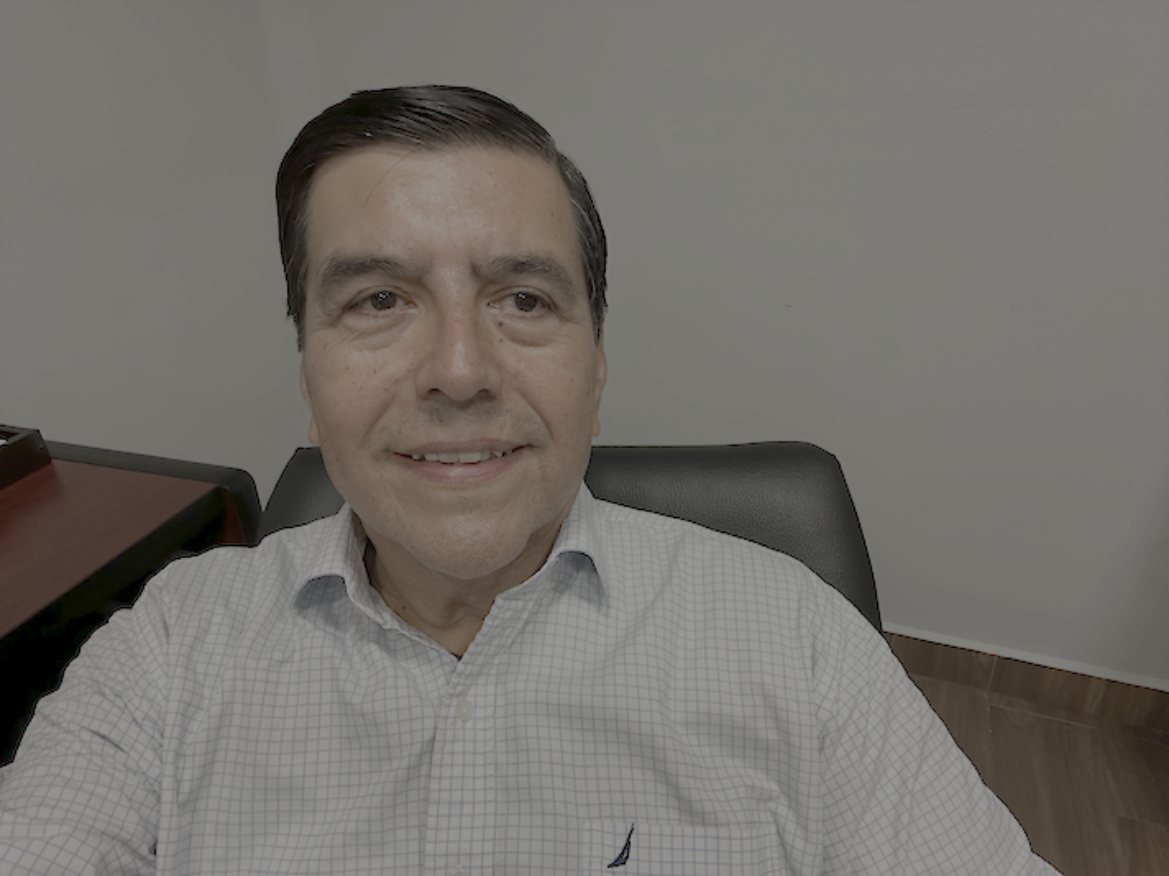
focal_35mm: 23
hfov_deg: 73.9
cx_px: 584
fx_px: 777
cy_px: 438
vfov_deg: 58.9
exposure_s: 1/60
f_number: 1.9
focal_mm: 2.69
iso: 250
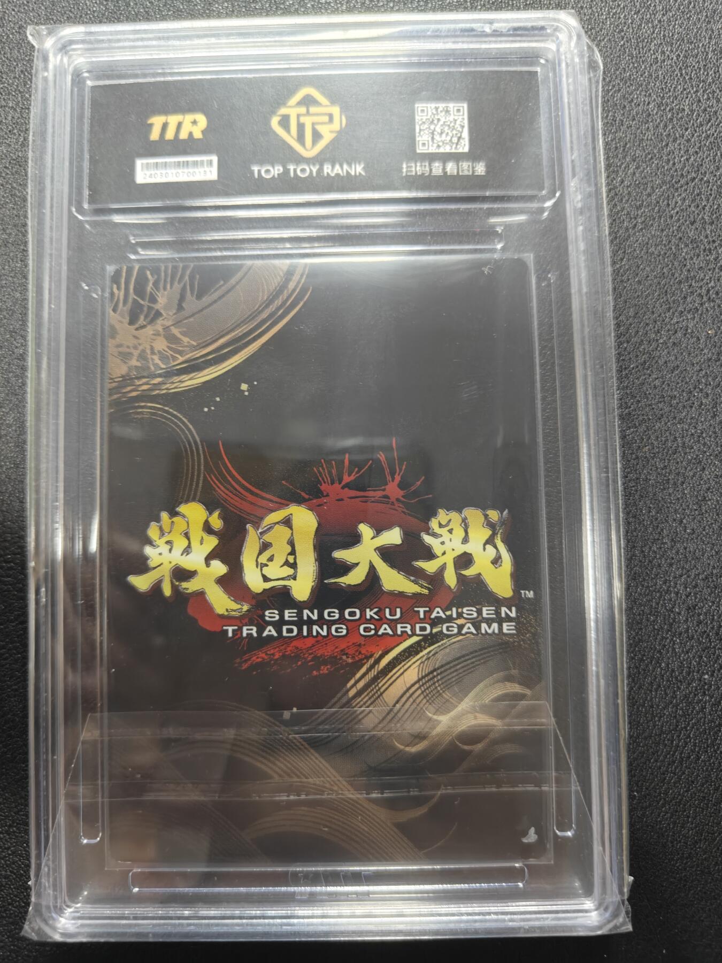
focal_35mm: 24
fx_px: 667
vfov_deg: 71.6
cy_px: 482
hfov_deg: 56.8
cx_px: 361
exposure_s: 1/39
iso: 160
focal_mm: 5.59
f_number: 1.8
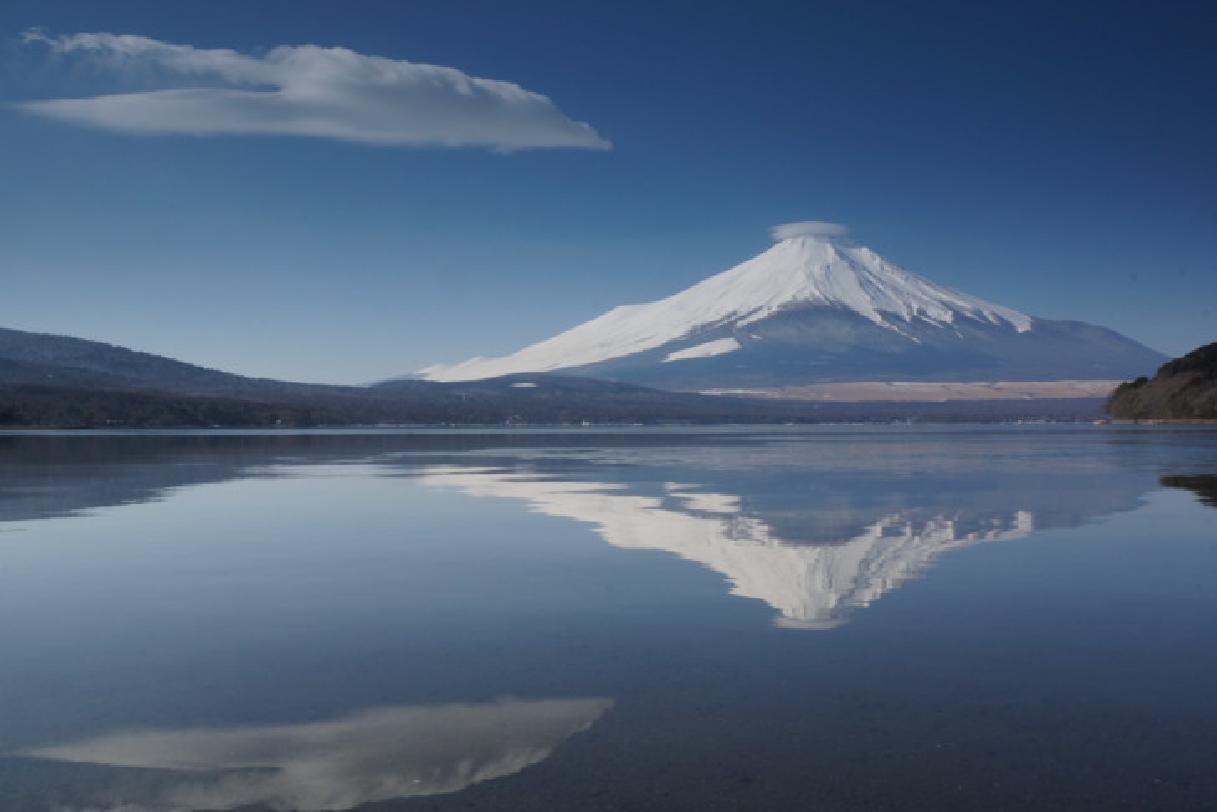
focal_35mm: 33
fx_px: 1116
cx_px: 589
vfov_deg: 40.0
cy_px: 418
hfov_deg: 57.2
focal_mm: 20
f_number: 22
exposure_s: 1/100
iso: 200
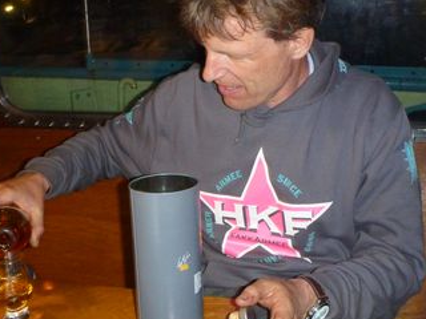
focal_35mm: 35
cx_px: 161
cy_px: 134
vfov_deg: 40.6
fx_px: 431
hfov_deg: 52.1
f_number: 3.3
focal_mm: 4.9
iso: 400
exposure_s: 1/8
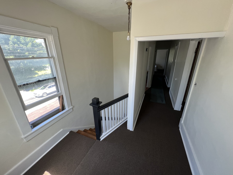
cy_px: 88
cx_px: 116
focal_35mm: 13
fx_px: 88
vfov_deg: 89.9
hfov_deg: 106.2
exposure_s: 1/99
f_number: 1.8
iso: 80
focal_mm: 1.57
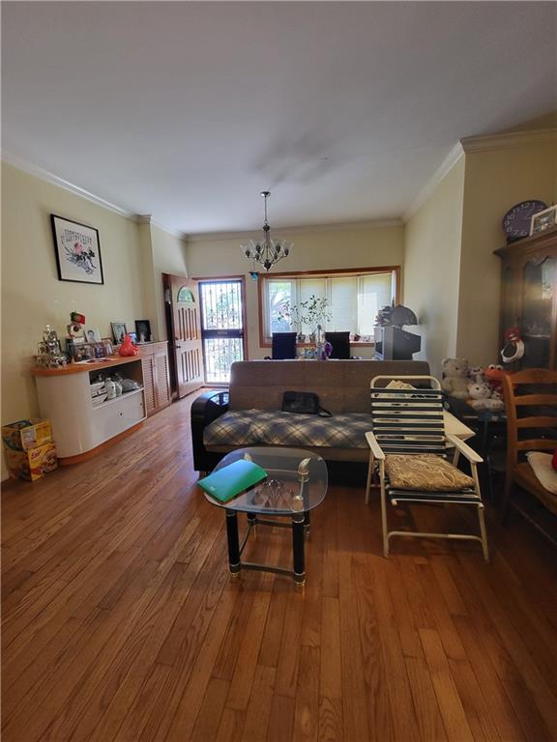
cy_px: 371
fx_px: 279
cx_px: 278
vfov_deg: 106.2
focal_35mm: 13
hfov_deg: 89.9
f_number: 2.2
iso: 200
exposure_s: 1/60
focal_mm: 1.74
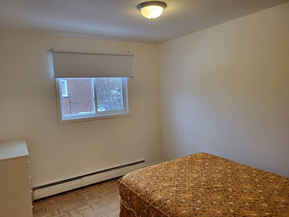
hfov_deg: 67.3
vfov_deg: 53.1
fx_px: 217
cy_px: 108
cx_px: 144
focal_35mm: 26
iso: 160
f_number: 1.8
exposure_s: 1/60
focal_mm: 5.4
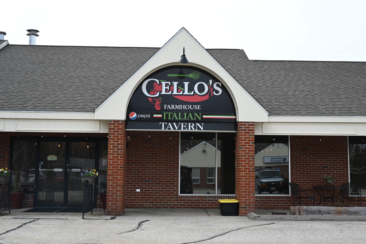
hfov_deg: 42.8
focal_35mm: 46
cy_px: 122
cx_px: 183
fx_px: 467
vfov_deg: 29.2
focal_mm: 46
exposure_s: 1/250
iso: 160
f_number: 7.1
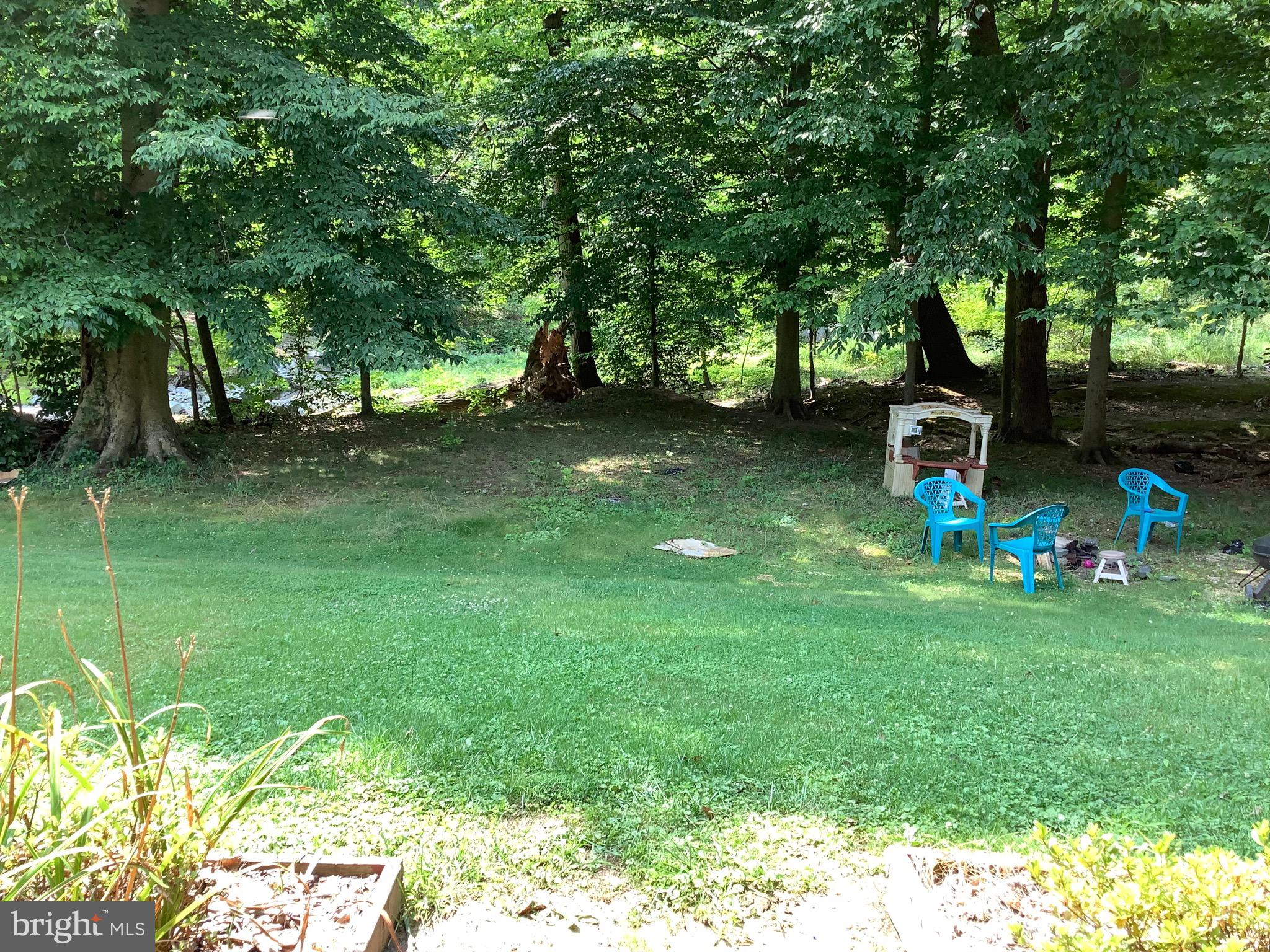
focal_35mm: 31
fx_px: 1137
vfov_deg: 45.4
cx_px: 635
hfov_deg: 58.4
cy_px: 476
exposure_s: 1/120
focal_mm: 3.3
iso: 25
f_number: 2.4
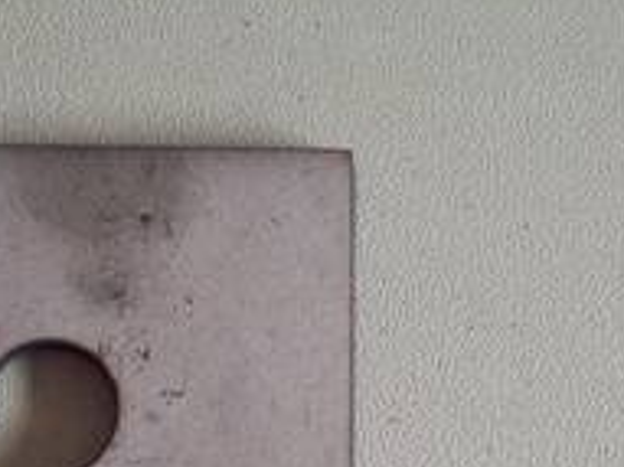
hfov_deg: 20.2
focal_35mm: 97
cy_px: 573
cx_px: 199
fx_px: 1747
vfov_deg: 14.7
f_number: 2.8
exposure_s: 1/45
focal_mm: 6.2
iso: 102
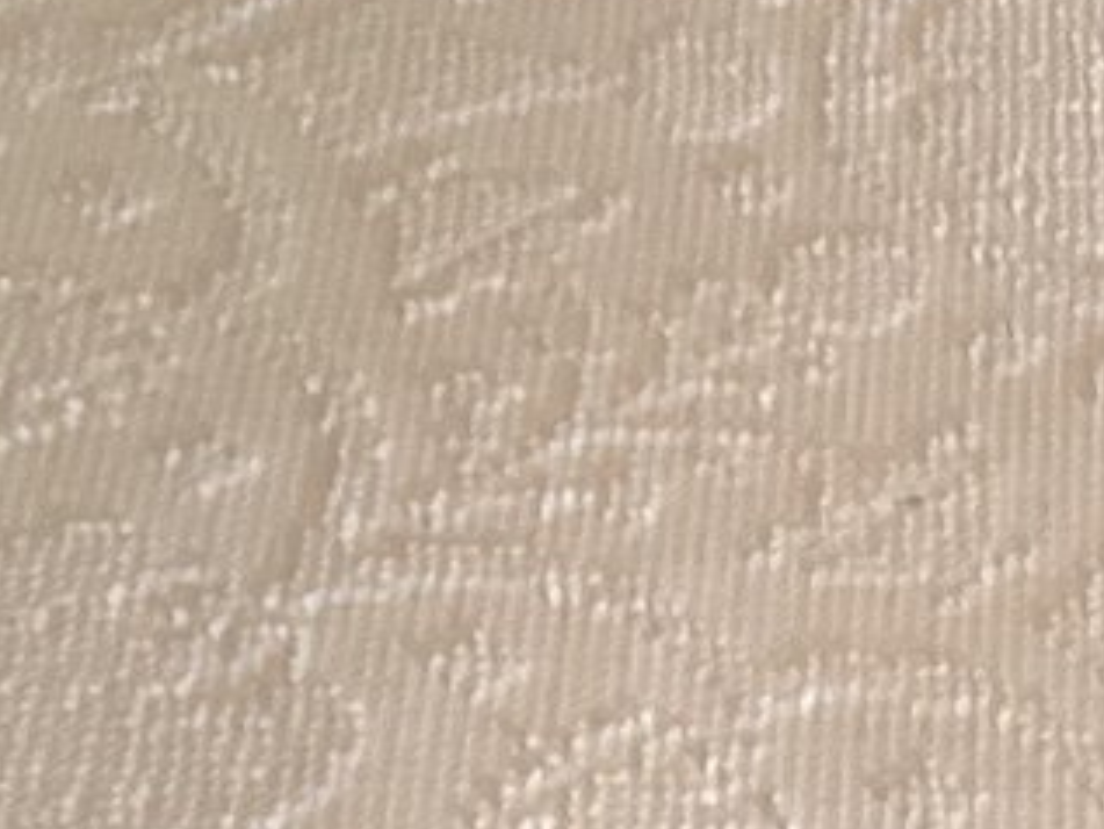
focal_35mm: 148
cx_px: 1154
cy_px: 308
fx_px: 4722
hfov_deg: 13.1
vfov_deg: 10.0
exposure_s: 1/50
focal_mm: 3.3
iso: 160
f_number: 2.4
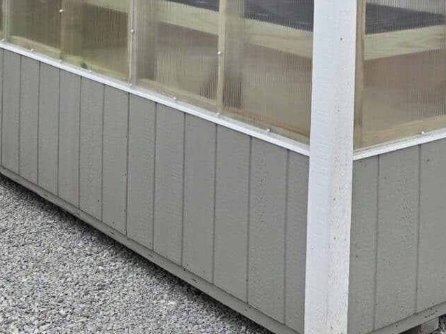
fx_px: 953
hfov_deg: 26.1
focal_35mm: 74
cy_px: -58
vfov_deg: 18.9
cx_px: 328
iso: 25
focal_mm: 5.4
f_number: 1.8
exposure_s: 1/997
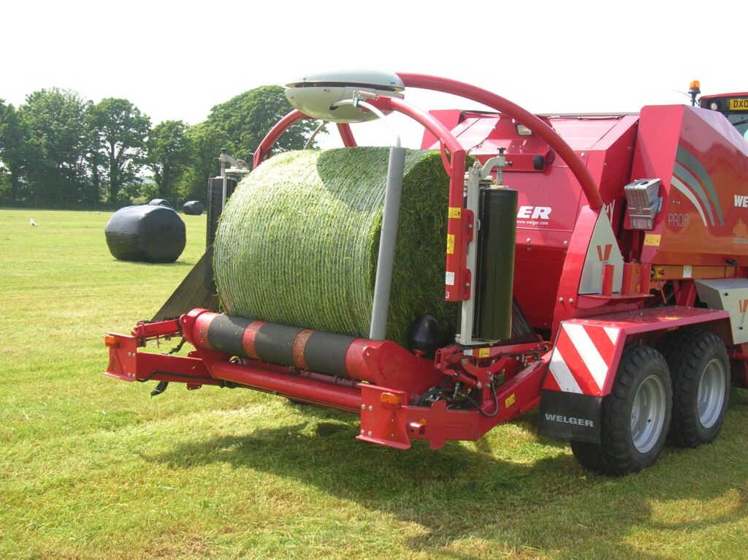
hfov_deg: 39.7
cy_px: 280
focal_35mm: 48
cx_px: 374
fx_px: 1036
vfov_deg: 30.2
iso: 50
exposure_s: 1/358
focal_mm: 8
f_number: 3.2
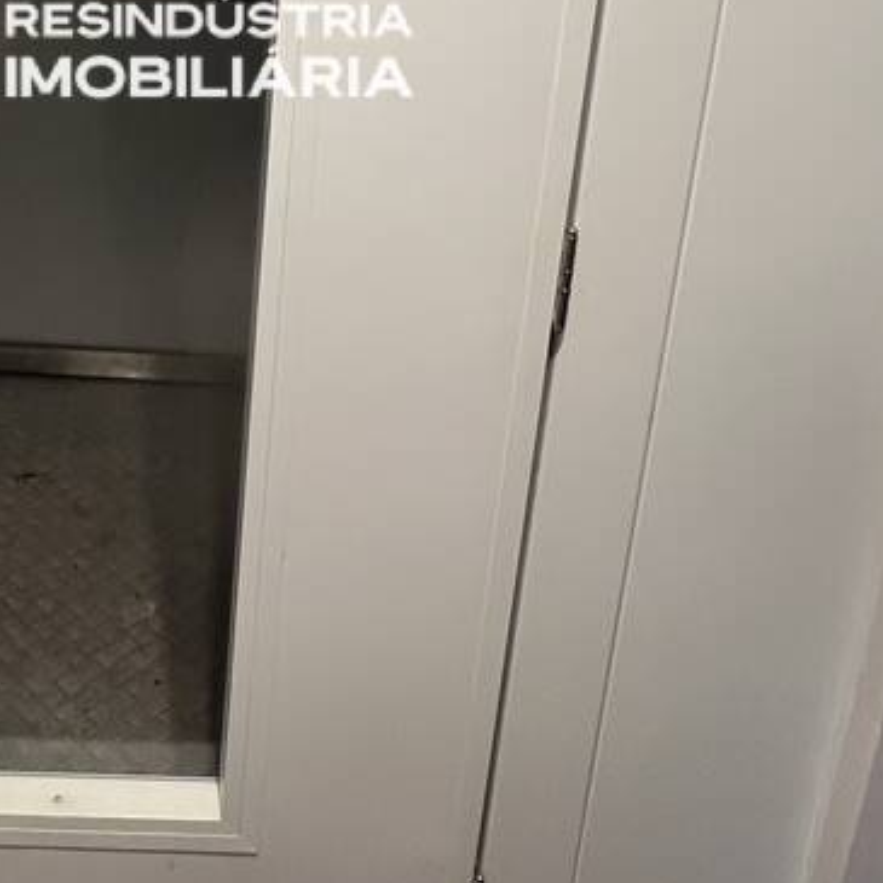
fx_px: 981
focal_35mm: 34
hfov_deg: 45.4
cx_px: 148
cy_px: 53
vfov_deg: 43.3
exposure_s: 1/60
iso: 400
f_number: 1.8
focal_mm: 1.57
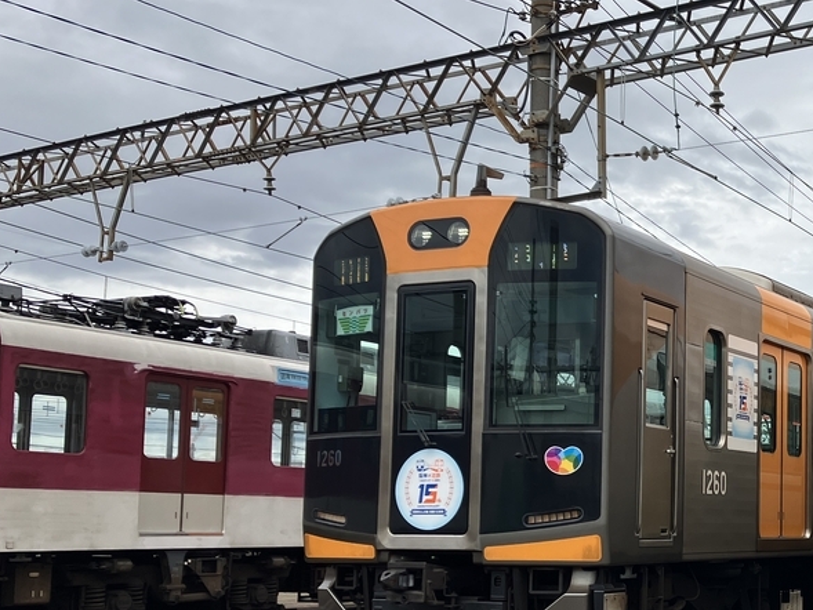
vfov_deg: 25.5
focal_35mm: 57
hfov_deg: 31.8
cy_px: 403
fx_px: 1339
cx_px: 763
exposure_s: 1/1946
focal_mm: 3.99
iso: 32
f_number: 1.8
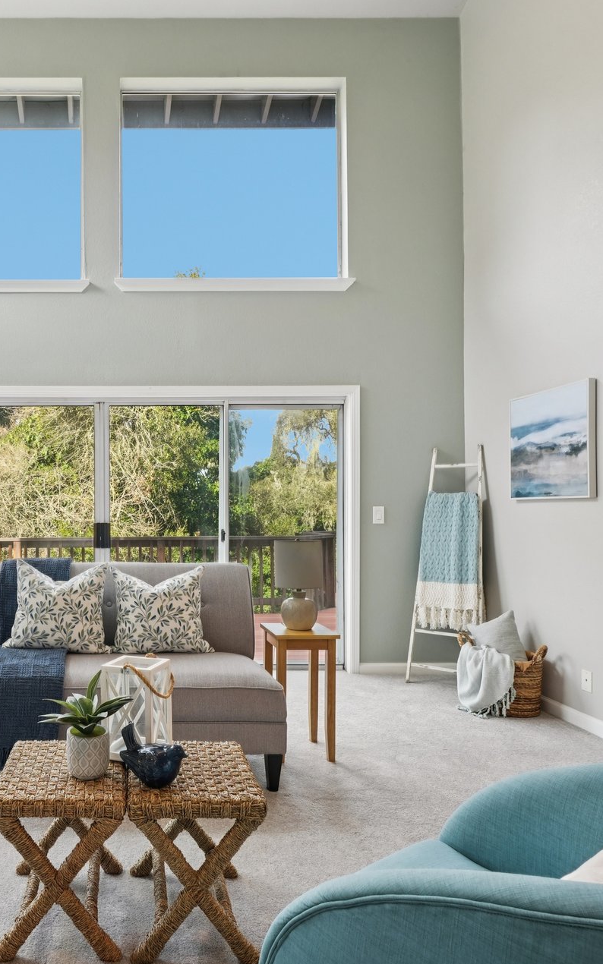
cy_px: 504
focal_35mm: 23
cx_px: 125
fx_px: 605
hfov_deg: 50.0
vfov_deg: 77.1
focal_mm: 14
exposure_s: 1/80
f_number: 8
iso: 640
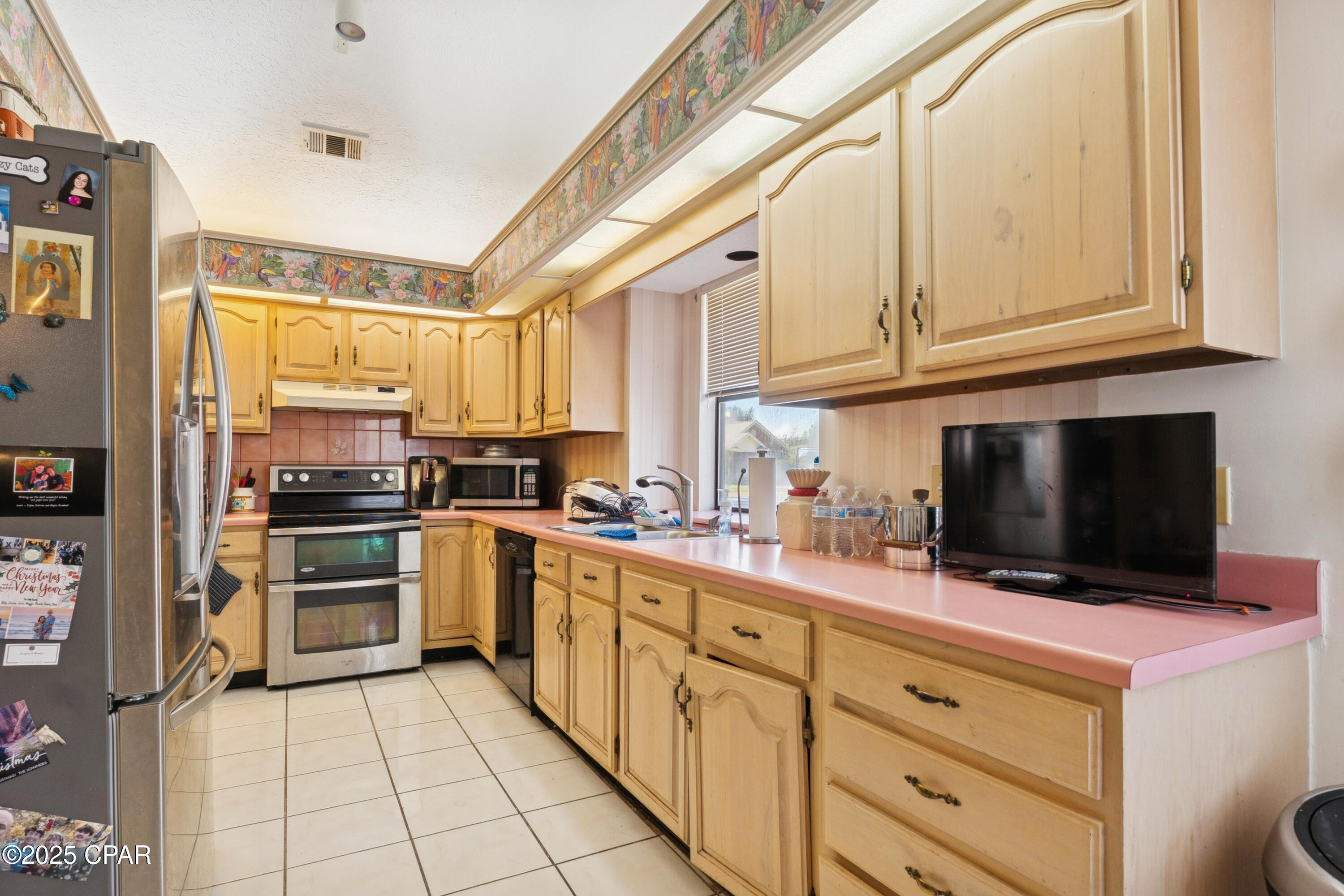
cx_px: 672
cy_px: 448
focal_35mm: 18
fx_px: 672
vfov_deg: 67.4
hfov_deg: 90.0
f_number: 8
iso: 100
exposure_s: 1/13
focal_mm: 12.2
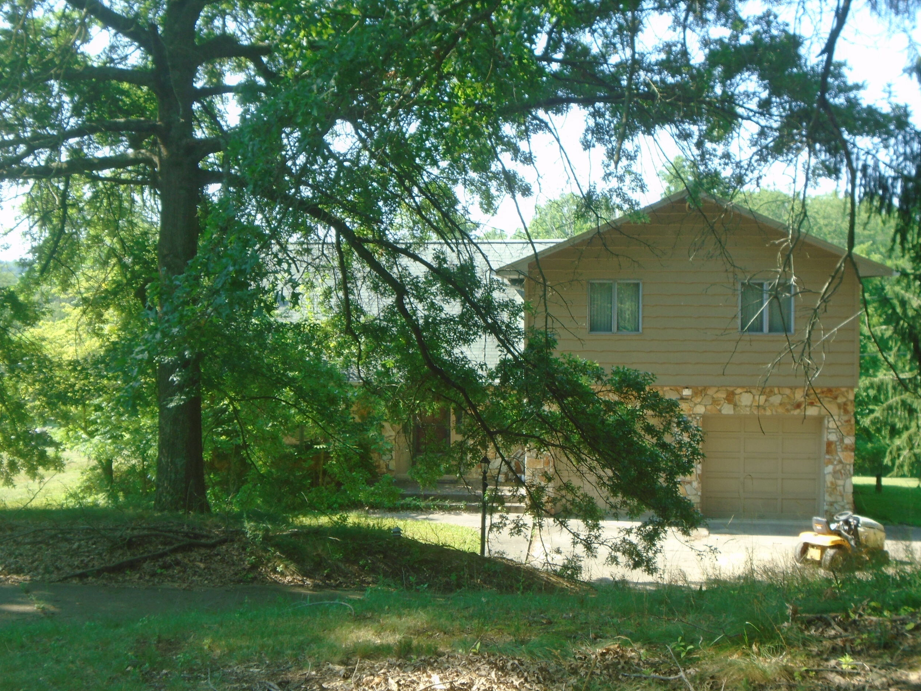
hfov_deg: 38.2
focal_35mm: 50
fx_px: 1330
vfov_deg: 29.1
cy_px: 349
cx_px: 468
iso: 100
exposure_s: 1/100
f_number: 4.5
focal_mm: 8.7
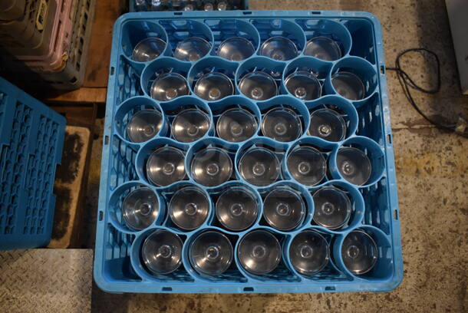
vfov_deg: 48.0
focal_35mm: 27
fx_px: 351
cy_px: 156
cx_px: 234
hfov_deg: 67.3
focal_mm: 18
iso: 1100
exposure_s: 1/125
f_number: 3.5
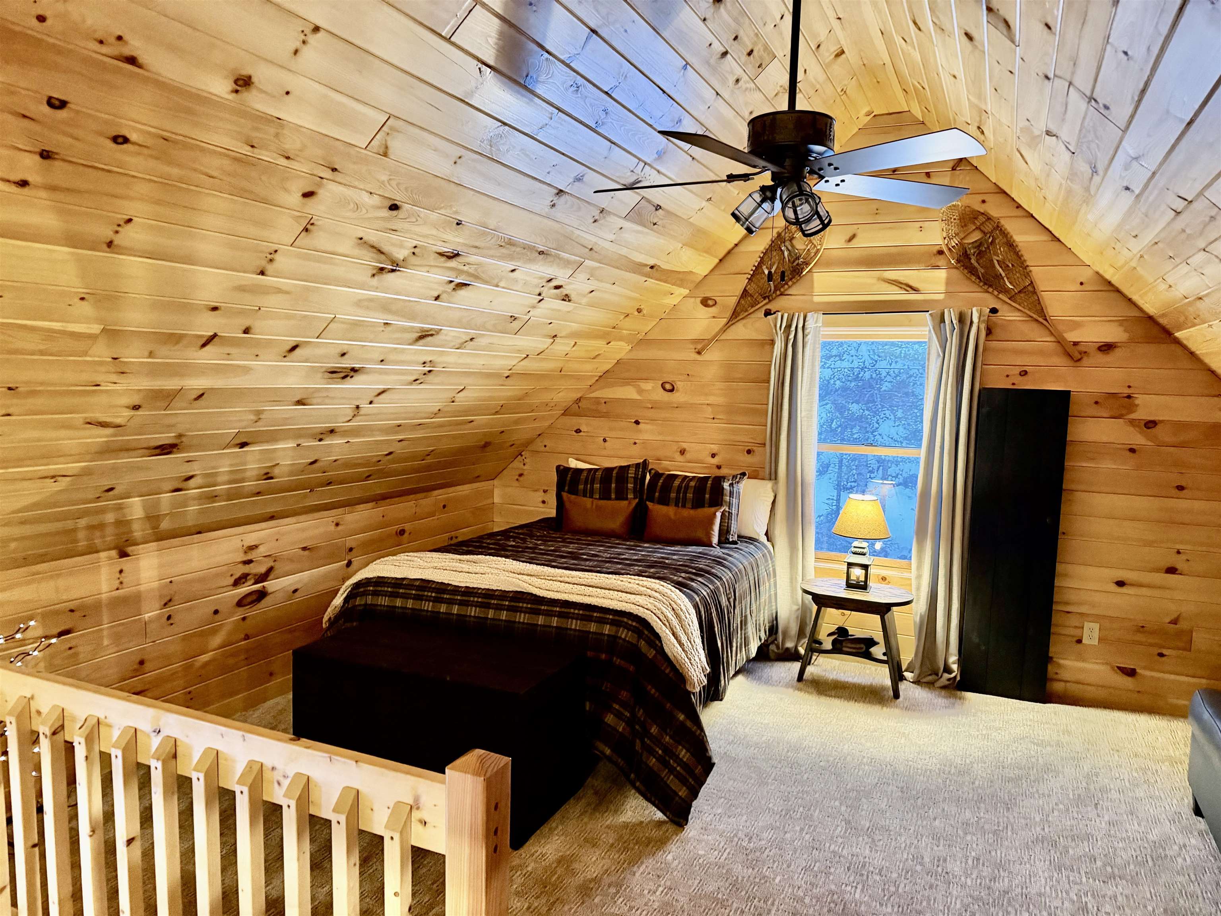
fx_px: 847
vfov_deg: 56.8
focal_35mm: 24
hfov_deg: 71.6
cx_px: 610
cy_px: 458
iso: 1000
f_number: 1.78
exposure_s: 1/40
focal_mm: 6.76
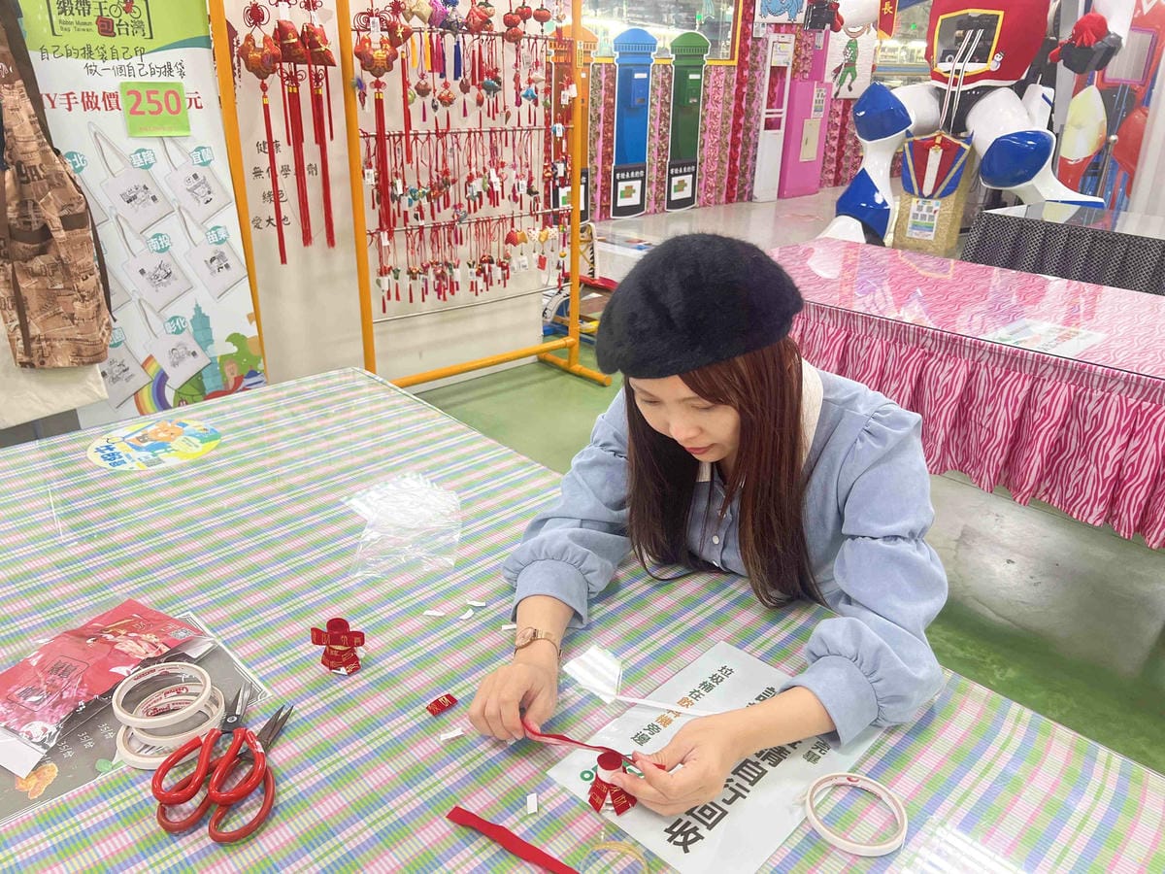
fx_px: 875
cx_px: 582
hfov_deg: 67.3
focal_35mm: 26
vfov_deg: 53.1
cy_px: 437
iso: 160
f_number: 1.5
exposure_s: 1/60
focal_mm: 5.7
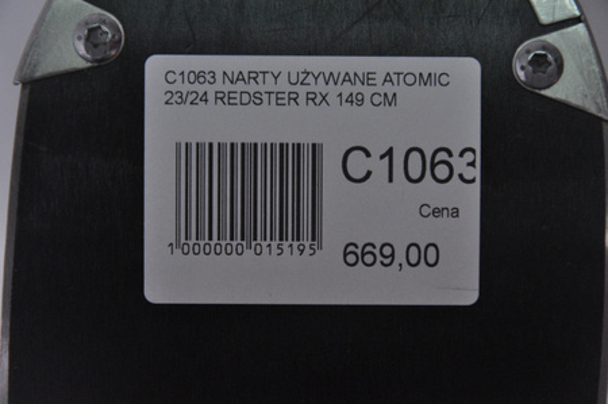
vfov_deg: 8.7
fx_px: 2657
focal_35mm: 158
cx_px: 304
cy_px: 202
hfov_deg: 13.1
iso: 3200
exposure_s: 1/125
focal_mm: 105
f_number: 9.5
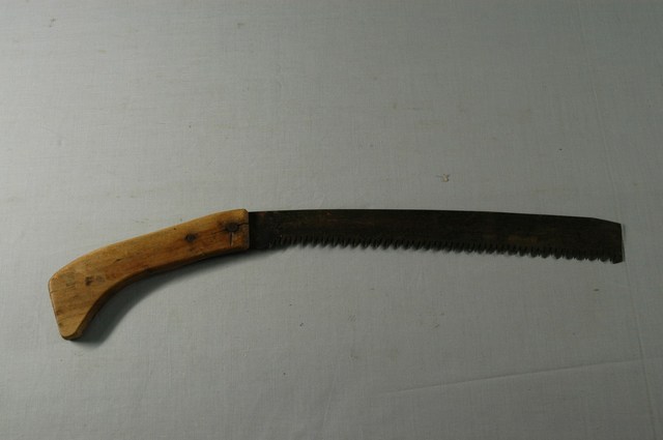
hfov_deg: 42.4
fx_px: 855
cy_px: 220
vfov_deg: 28.9
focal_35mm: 46
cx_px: 332
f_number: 10
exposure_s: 1/8
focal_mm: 31
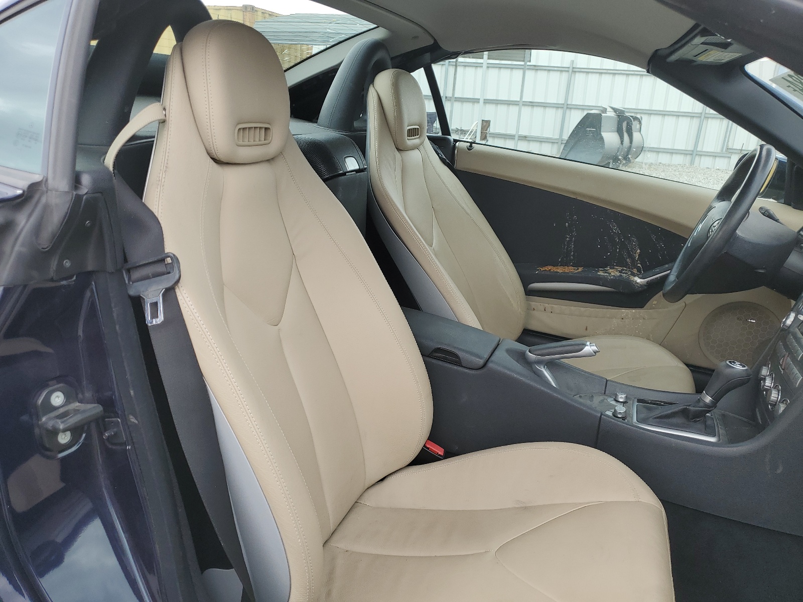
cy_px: 301
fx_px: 603
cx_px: 402
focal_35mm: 26
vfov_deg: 53.1
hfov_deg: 67.3
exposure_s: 1/303
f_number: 1.5
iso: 50
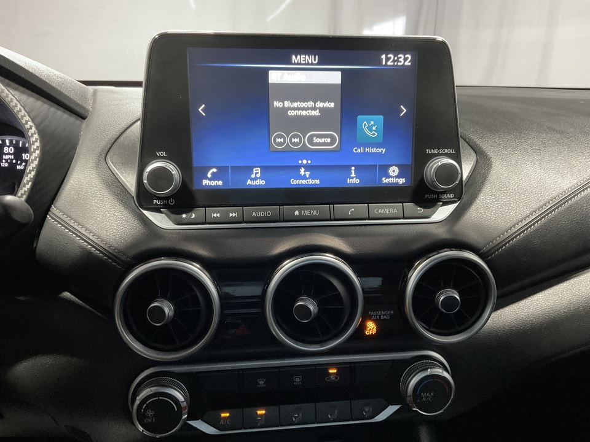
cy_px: 221
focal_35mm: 29
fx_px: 494
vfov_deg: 48.2
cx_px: 295
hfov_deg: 61.7
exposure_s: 1/40
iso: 200
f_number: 1.8
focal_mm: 3
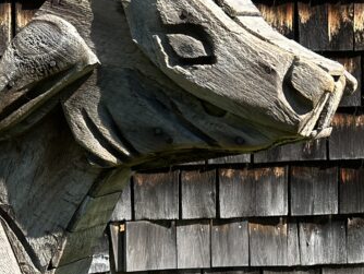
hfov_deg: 13.1
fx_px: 1547
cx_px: -71
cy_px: 324
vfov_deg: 10.0
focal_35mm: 147
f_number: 1.78
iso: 80
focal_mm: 6.86
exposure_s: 1/2732
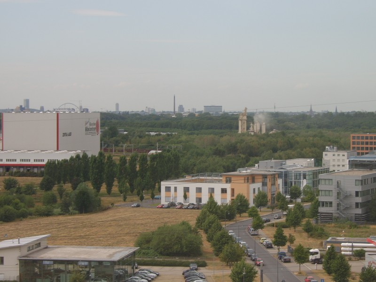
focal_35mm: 87
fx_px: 945
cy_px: 141
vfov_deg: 17.0
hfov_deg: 22.5
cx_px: 188
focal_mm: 22.74
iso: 50
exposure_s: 1/148
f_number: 6.7
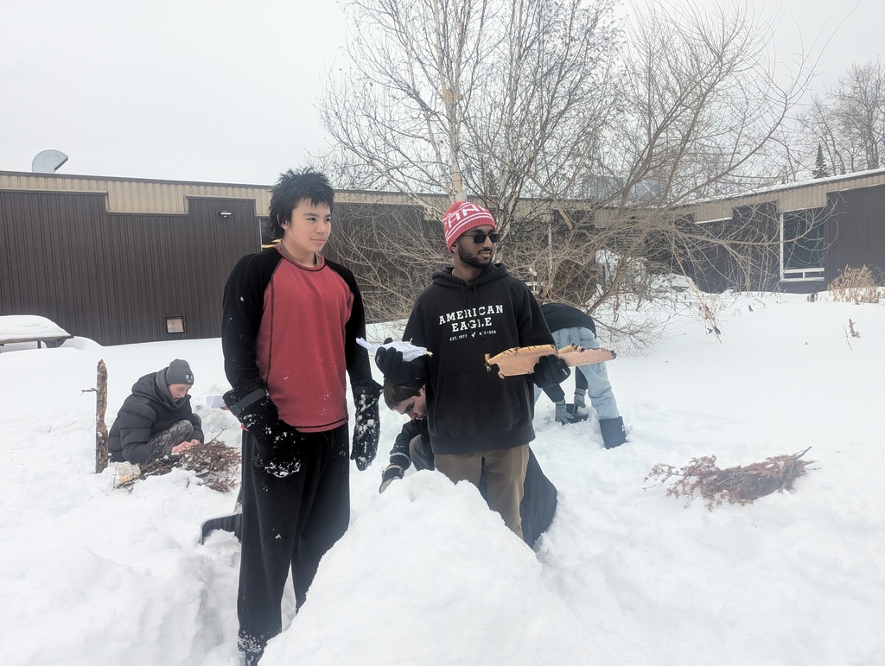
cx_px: 442
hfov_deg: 71.5
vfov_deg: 56.9
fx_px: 614
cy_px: 333
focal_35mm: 24
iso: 66
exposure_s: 1/527
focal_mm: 6.81
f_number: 1.85
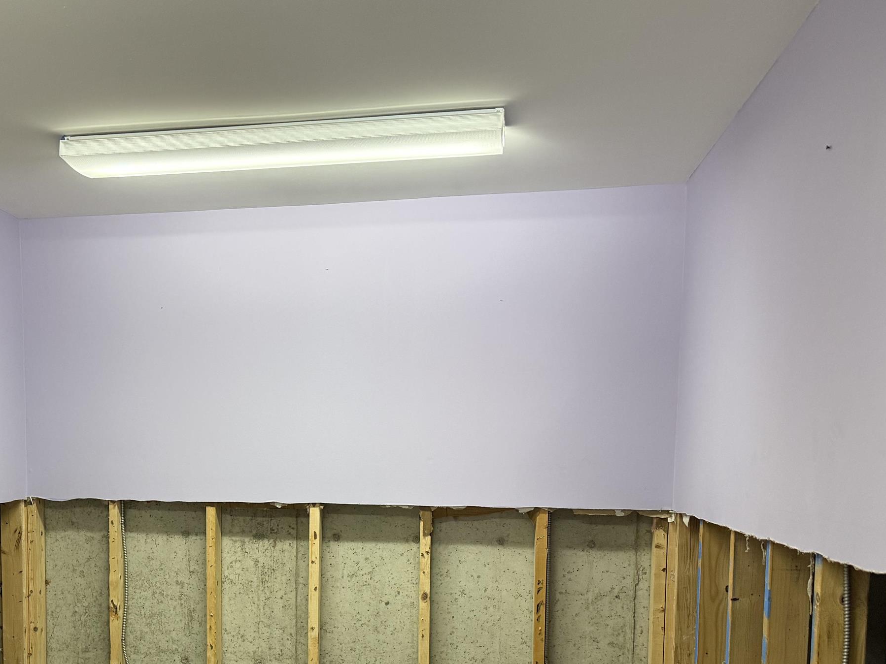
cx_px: 229
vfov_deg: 34.0
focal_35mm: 41
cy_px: 540
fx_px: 1050
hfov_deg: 44.4
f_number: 1.78
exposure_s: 1/60
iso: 320
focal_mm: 6.76
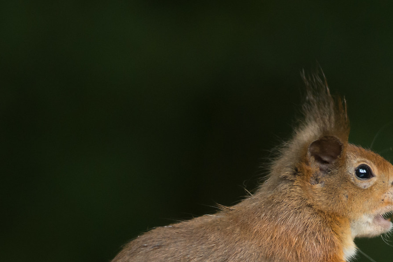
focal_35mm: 1213
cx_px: 218
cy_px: 317
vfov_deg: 1.1
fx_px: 13245
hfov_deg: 1.7
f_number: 4
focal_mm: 300
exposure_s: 1/160
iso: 1000
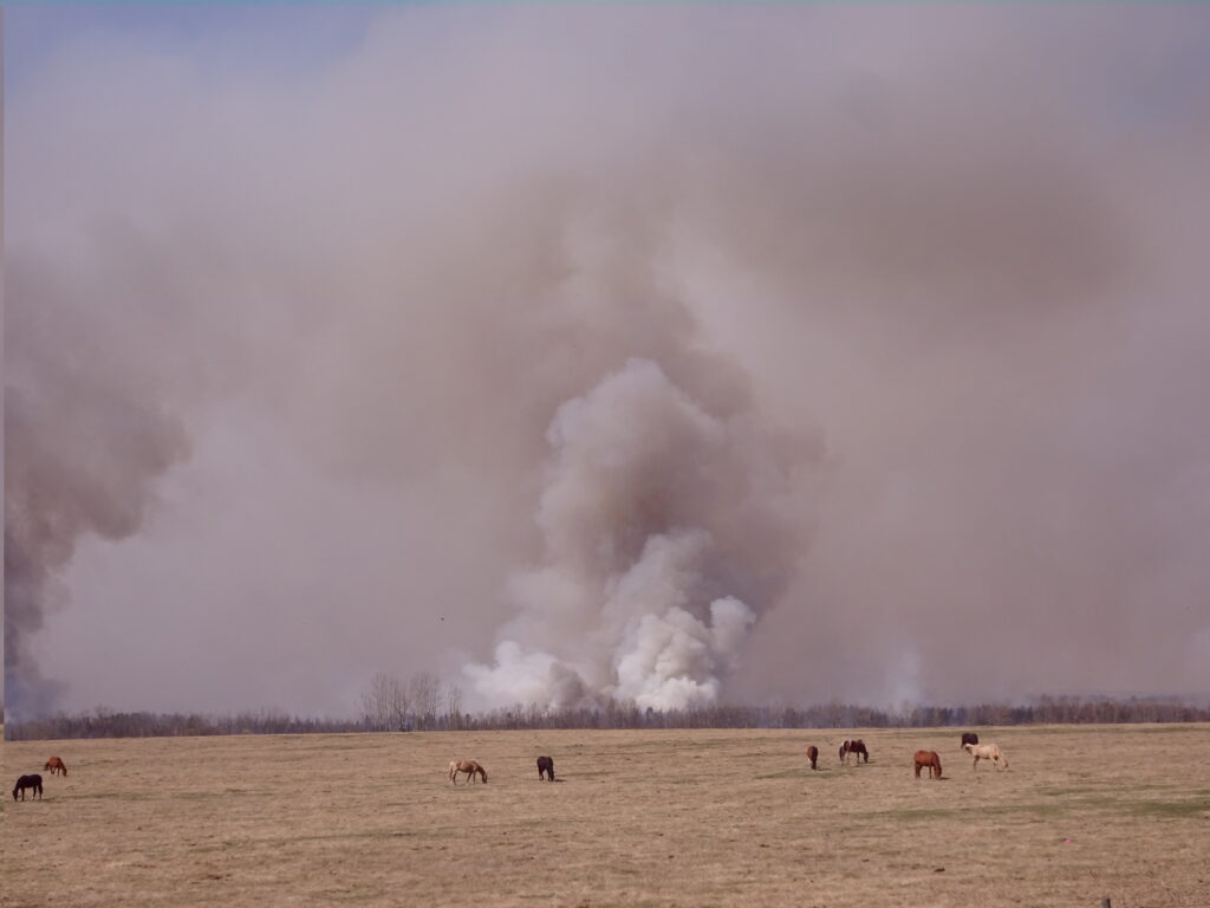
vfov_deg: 24.4
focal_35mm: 60
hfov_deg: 32.2
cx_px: 605
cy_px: 454
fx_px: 2097
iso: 80
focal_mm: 10.23
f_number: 4.5
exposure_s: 1/1000
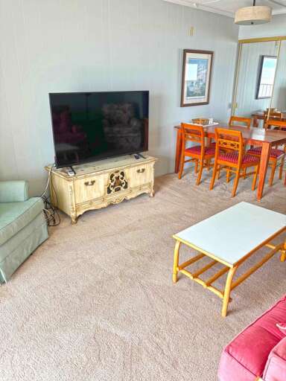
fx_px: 286
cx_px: 143
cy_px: 190
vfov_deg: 67.3
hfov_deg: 53.1
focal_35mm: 26
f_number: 1.6
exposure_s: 1/121
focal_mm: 5.96
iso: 50
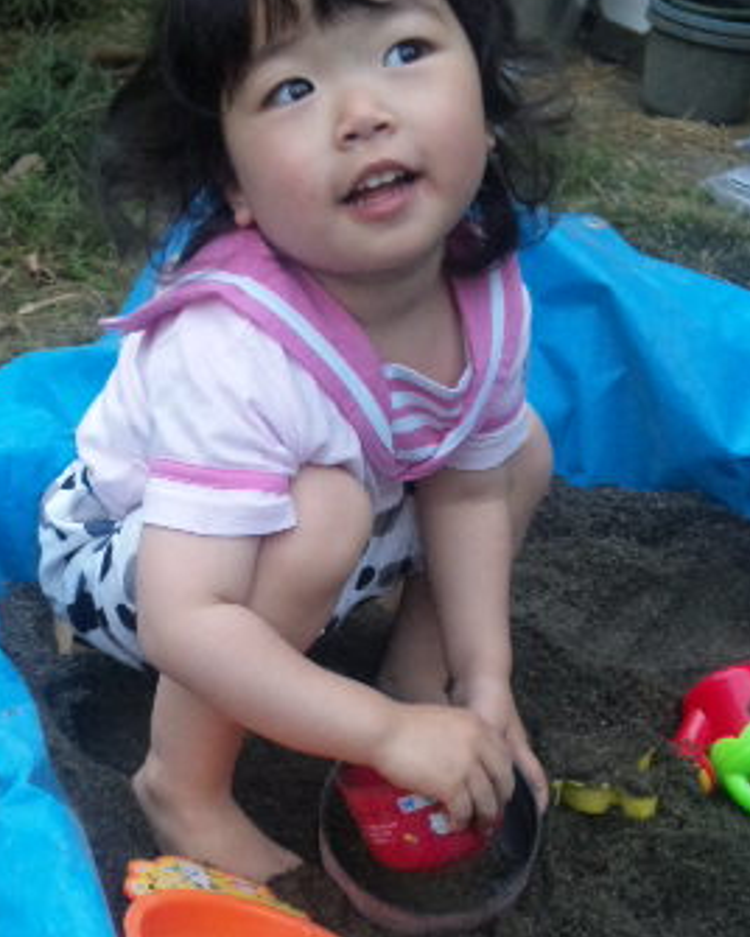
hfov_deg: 28.0
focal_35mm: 54
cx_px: 280
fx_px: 1498
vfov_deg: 34.2
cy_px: 671
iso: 158
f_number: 2.8
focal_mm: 4.82
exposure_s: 1/100
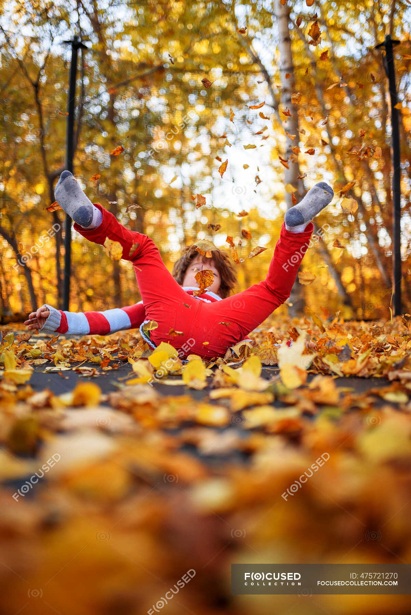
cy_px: 308
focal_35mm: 35
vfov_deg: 54.4
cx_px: 206
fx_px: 599
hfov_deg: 37.9
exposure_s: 1/1600
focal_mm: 35
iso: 640
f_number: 1.6
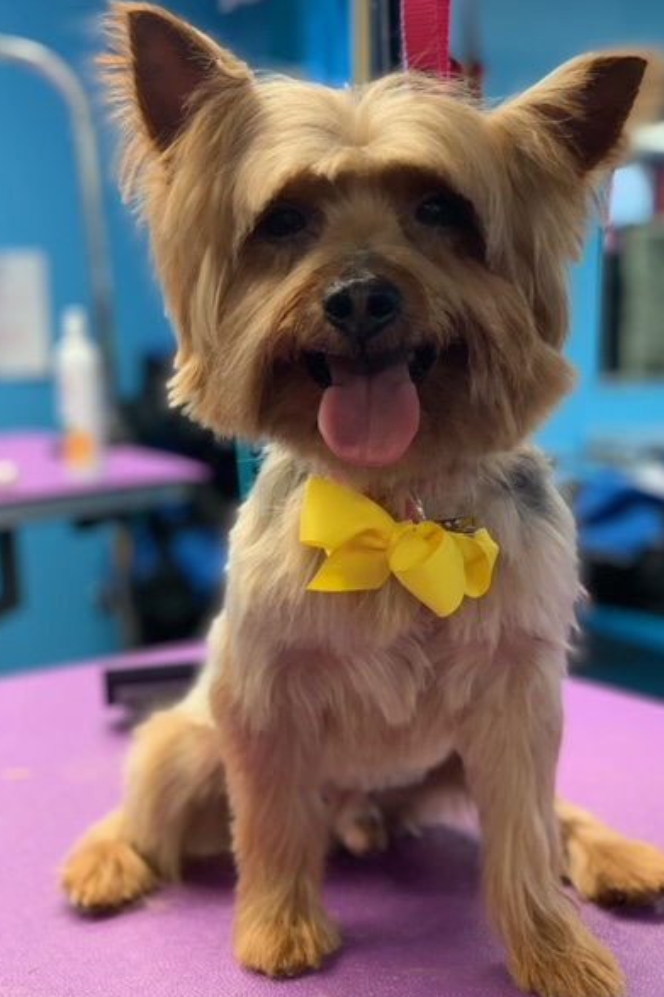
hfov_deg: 23.0
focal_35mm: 59
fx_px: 1633
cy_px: 513
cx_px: 382
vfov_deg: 33.9
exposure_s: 1/60
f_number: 2.4
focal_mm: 6
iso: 125
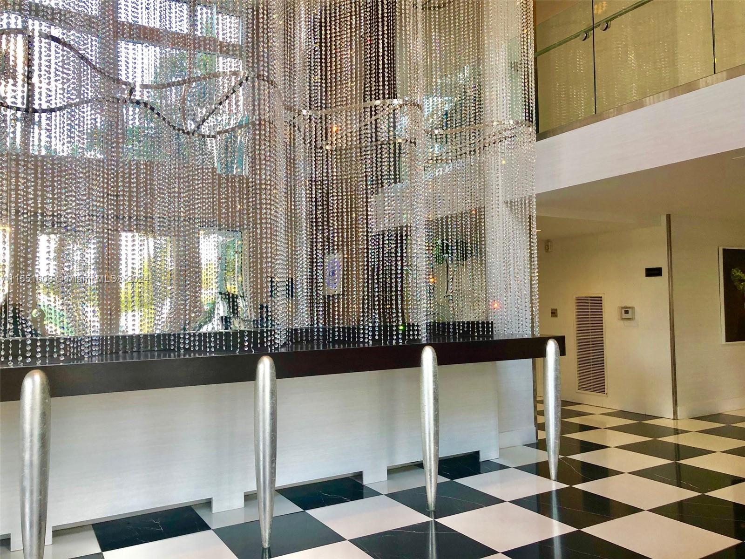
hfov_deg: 63.4
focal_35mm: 28
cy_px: 280
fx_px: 603
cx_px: 372
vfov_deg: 49.7
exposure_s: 1/40
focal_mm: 4
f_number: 1.8
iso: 25
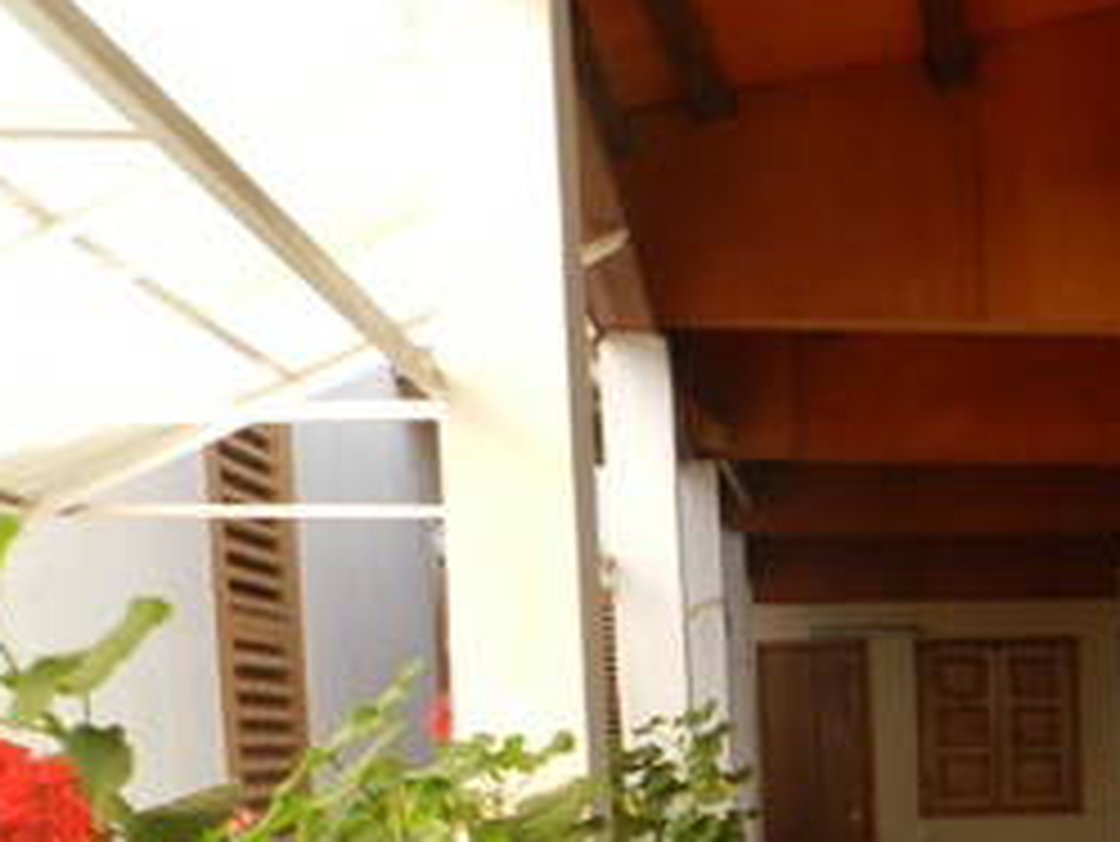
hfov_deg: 29.4
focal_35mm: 59
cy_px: 892
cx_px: 1241
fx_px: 1910
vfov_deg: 23.5
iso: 160
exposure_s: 1/250
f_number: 3.4
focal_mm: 4
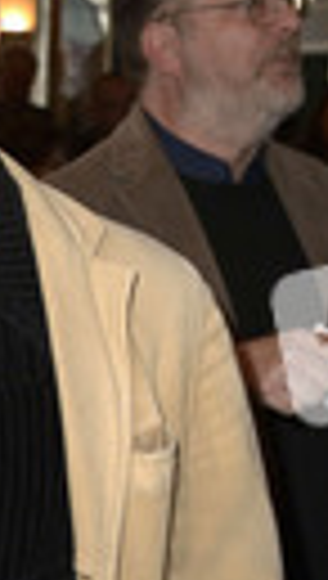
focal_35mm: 110
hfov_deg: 10.4
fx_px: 1693
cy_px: 544
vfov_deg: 19.0
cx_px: -265
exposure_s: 1/80
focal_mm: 34
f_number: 5
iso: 640
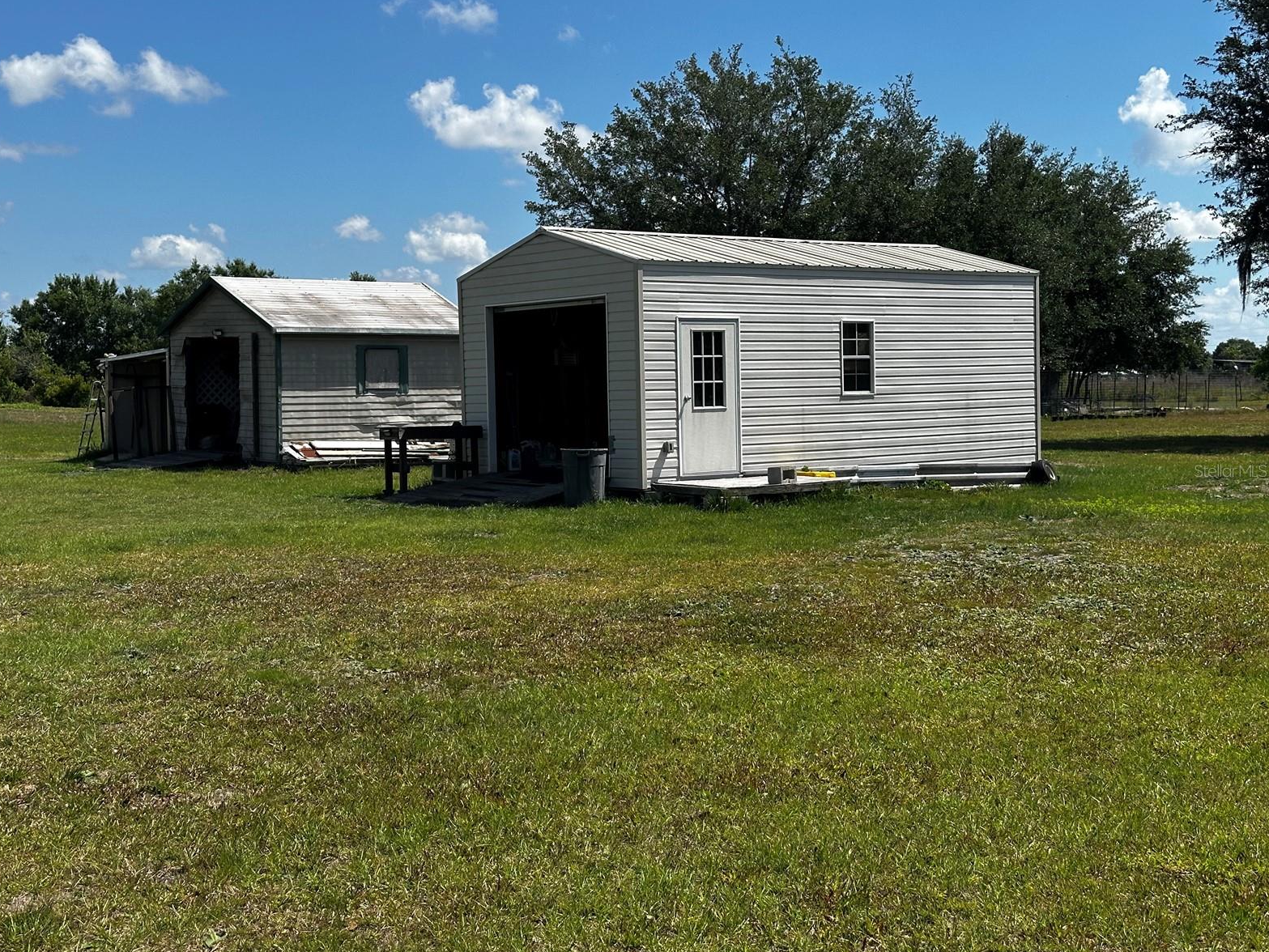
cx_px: 623
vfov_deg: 29.7
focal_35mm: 49
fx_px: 1797
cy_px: 470
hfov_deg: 38.9
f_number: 1.78
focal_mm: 6.86
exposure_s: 1/4016
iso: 64
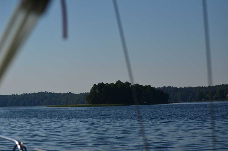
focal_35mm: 105
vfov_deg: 13.0
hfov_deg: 19.5
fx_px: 664
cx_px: 114
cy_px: 76
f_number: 4.5
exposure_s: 1/8000
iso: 360
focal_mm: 70
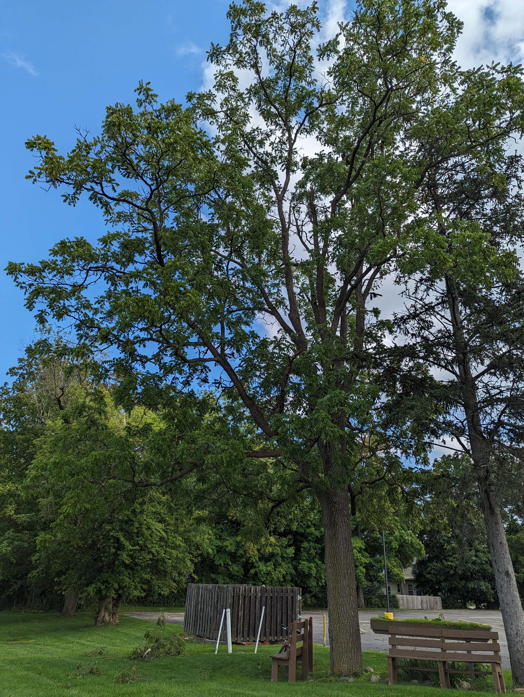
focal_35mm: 24
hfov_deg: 56.9
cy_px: 348
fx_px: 483
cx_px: 262
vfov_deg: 71.5
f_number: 1.85
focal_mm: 6.81
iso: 40
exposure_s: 1/1855
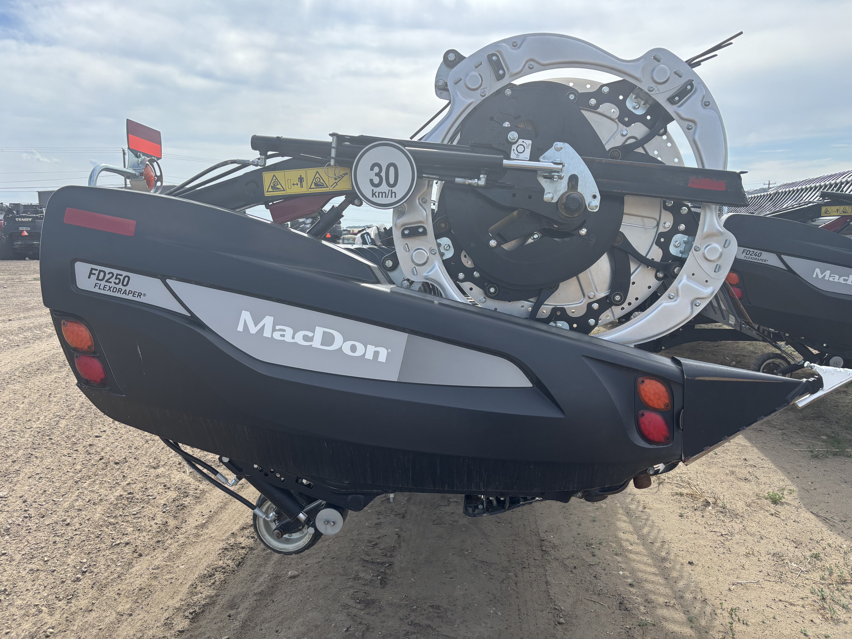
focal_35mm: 26
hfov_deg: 67.3
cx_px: 426
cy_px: 320
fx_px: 640
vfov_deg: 53.1
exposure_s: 1/1499
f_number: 1.6
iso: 50
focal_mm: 5.96
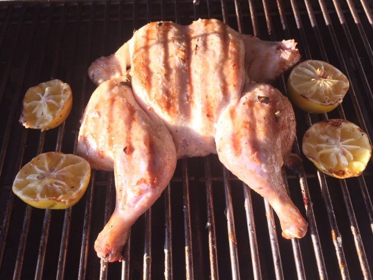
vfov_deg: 48.2
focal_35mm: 29
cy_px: 140
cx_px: 186
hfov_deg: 61.7
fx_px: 312
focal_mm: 4.15
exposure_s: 1/439
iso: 32
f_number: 2.2
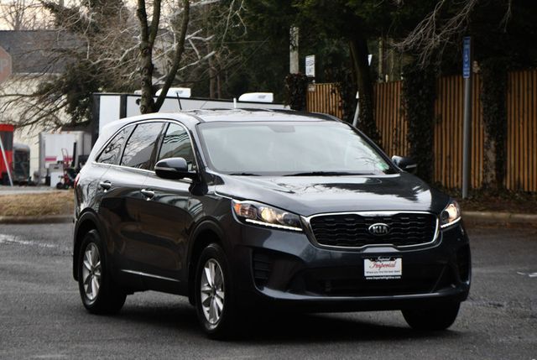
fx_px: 2286
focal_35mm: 153
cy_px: 180
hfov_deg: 13.4
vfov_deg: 9.0
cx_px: 268
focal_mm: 102
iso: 250
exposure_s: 1/250
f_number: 5.6
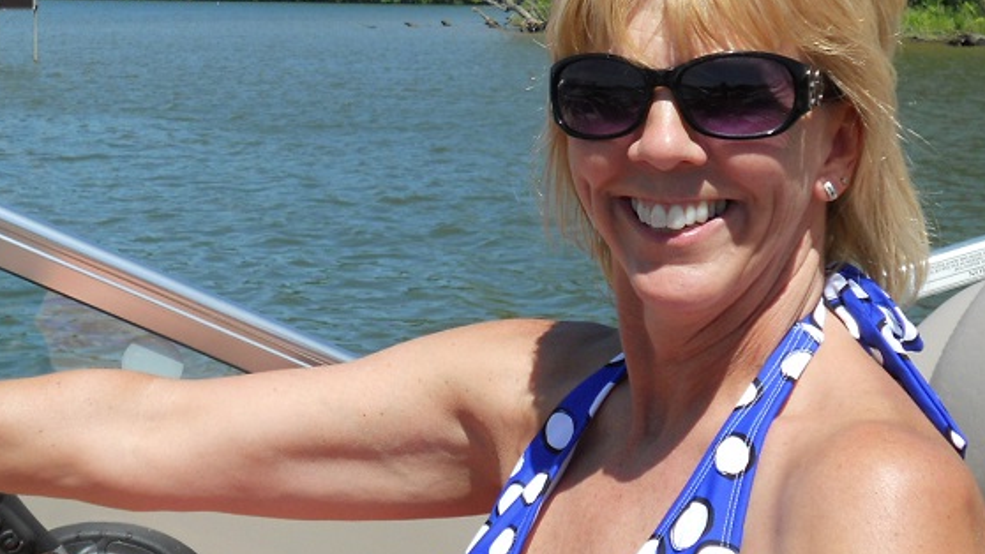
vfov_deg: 15.8
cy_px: 148
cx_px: 401
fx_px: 1985
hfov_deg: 27.8
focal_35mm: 76
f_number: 3.9
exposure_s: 1/800
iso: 80
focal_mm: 6.9
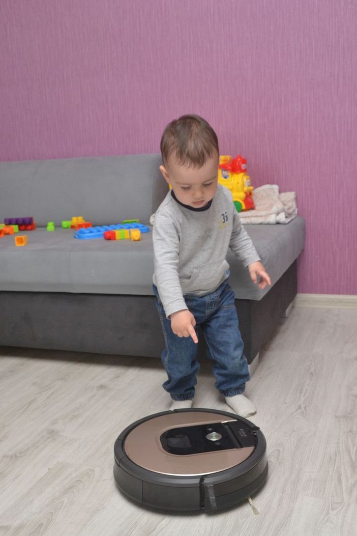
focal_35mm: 40
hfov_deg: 33.4
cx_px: 182
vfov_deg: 48.5
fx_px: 595
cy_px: 269
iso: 800
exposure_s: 1/125
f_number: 8
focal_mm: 26
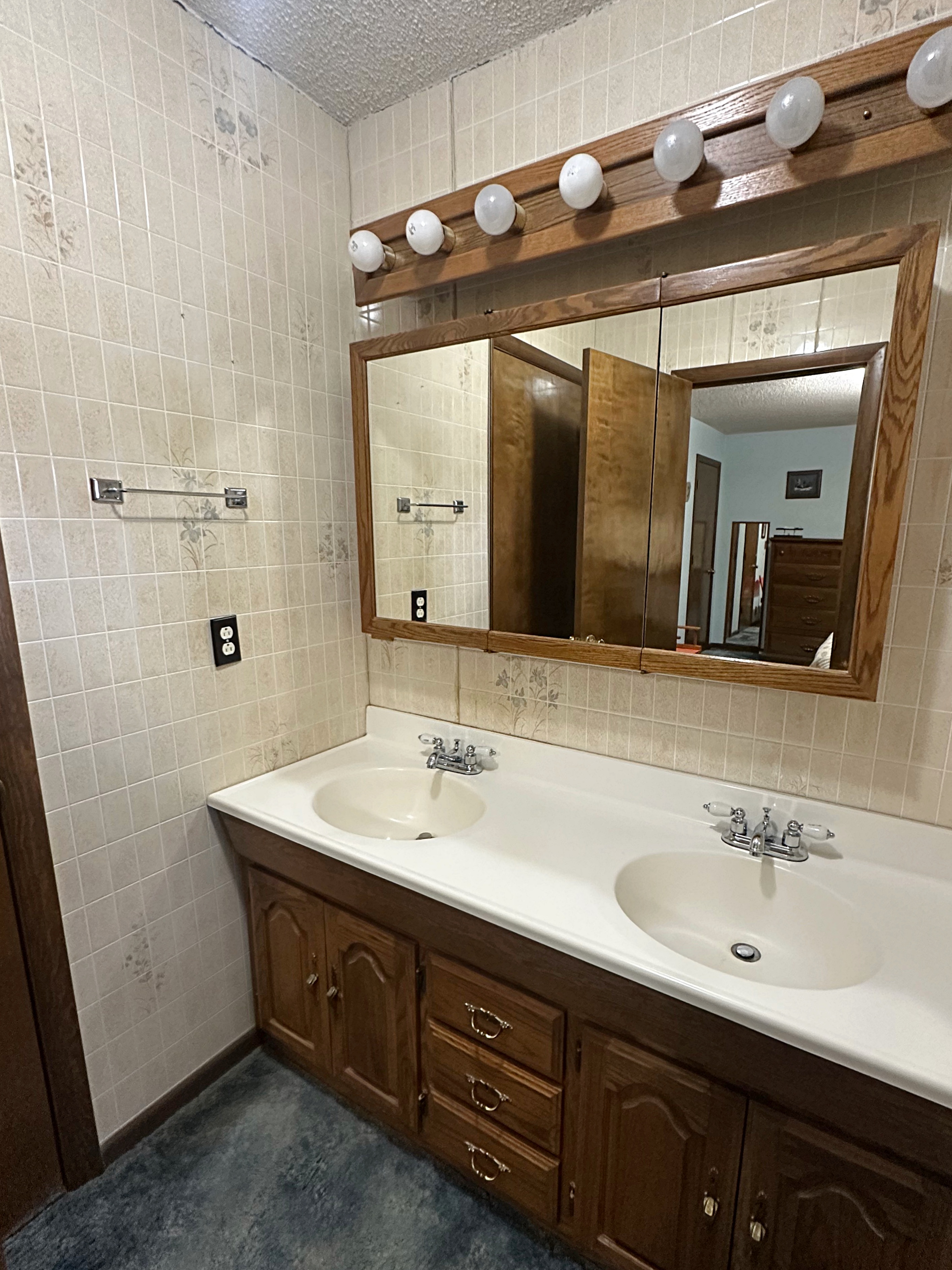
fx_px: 550
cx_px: 504
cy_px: 656
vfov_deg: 98.1
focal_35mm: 15
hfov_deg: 81.7
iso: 400
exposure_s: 1/60
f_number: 2.2
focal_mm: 2.22
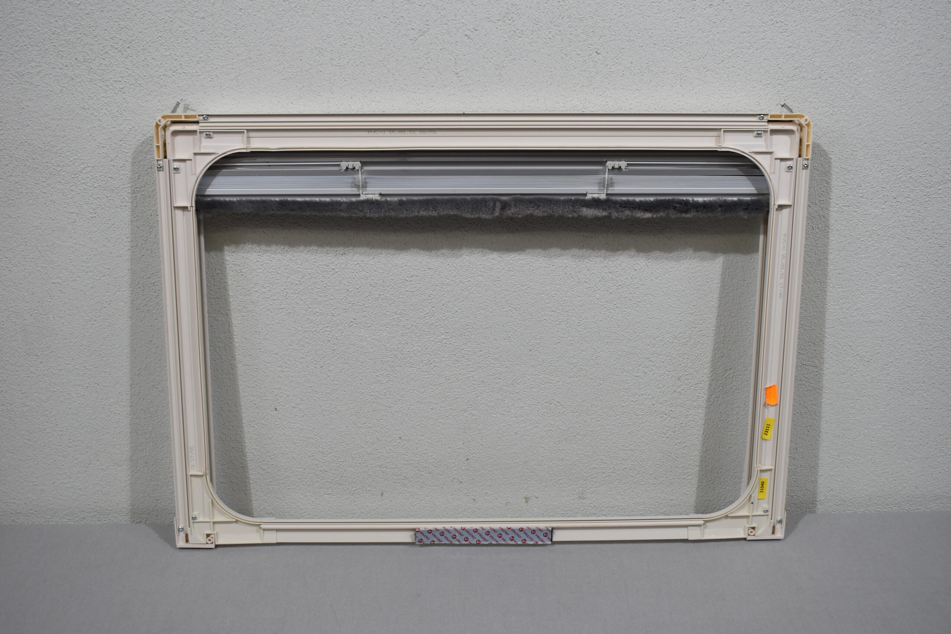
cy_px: 317
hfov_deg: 46.4
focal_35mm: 42
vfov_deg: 31.9
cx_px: 476
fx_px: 1109
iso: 320
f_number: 5.6
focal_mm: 28
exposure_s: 1/125
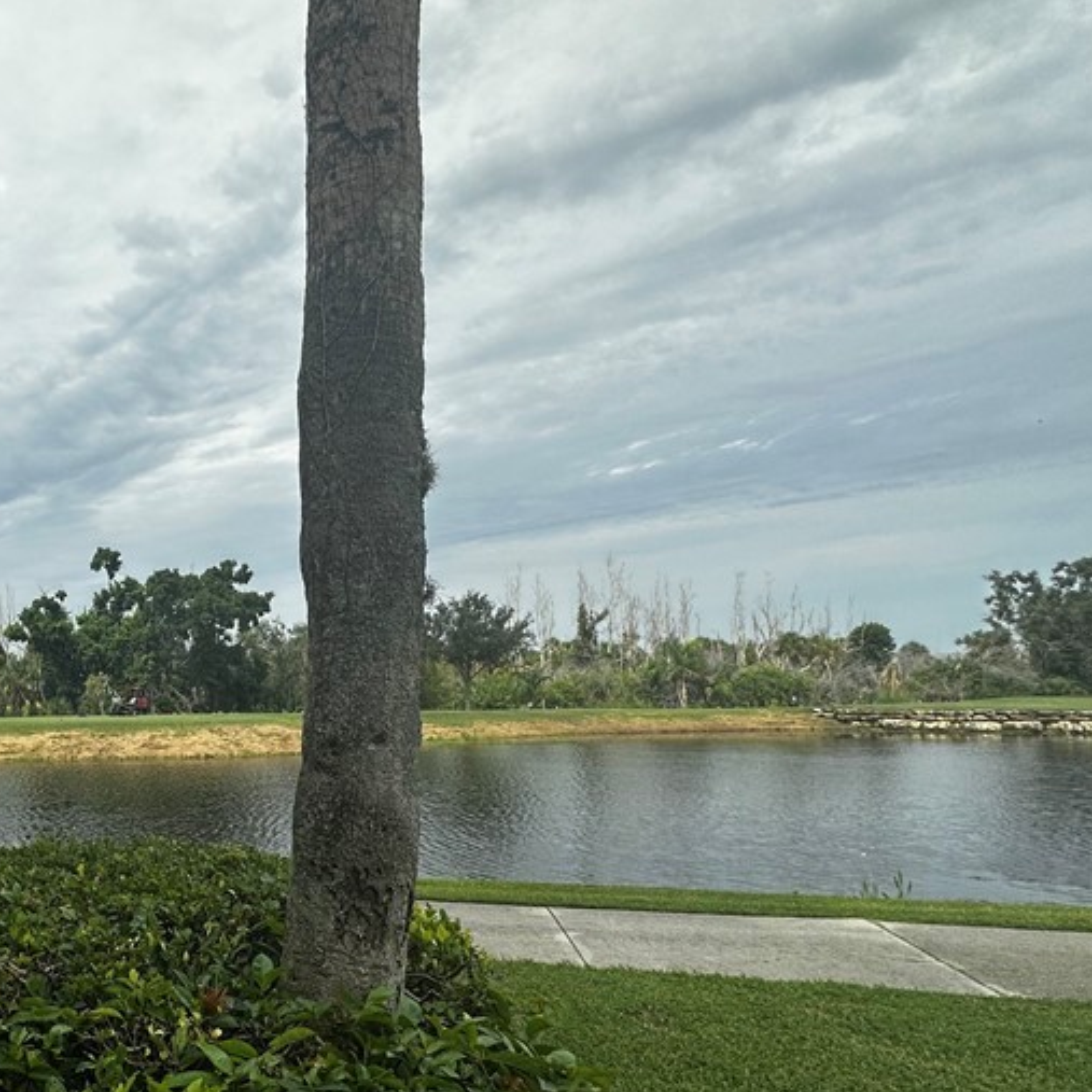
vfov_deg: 62.4
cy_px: 653
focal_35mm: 25
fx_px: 892
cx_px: 103
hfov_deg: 54.5
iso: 50
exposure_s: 1/2212
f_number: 2.2
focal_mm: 2.22
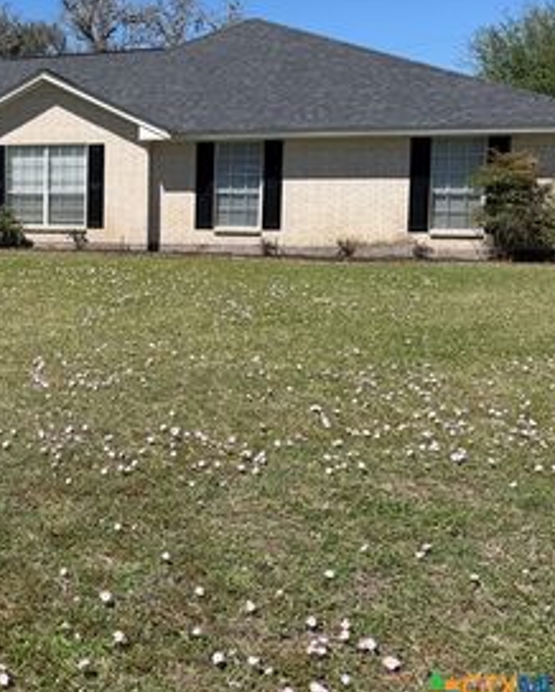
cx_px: -33
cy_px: 256
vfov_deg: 42.5
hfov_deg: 31.5
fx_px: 882
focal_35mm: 43
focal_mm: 6.76
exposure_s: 1/5319
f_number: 1.78
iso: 80
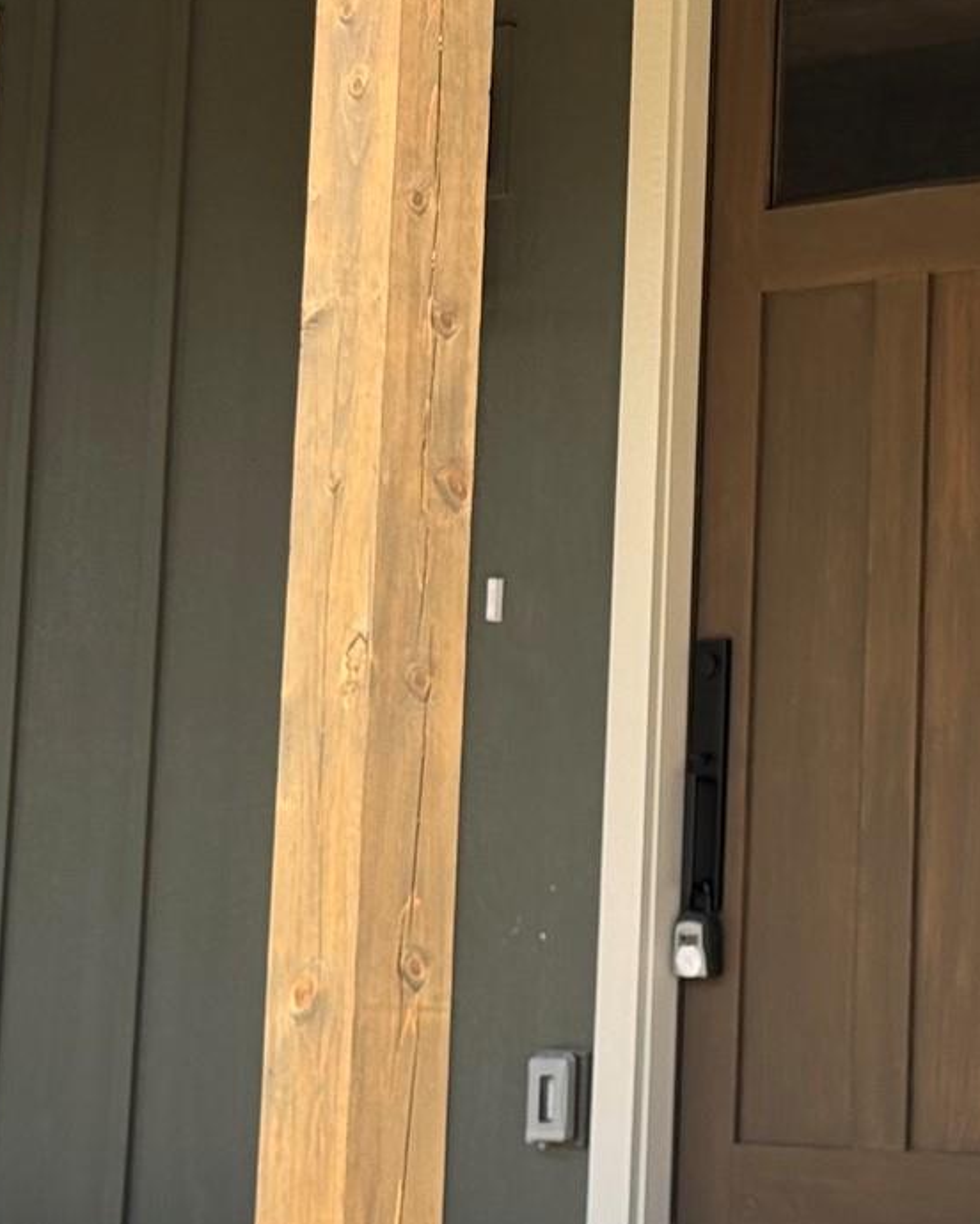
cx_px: 772
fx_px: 5039
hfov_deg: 11.1
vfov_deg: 13.7
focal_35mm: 139
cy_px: 101
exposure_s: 1/1724
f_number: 1.78
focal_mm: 6.76
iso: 64
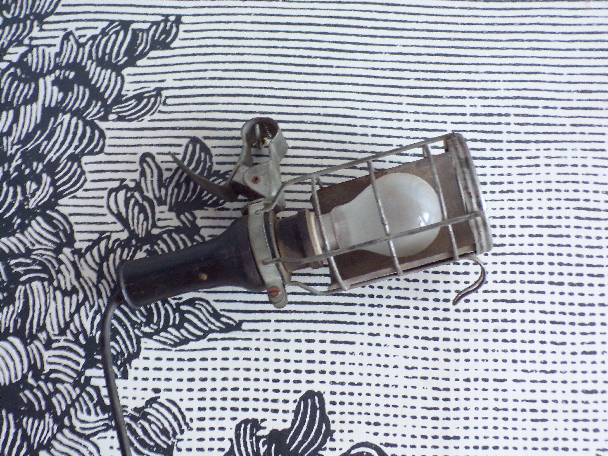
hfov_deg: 50.1
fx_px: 650
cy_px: 228
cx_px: 304
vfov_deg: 38.7
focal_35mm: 37
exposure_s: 1/10
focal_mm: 6.6
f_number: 3.3
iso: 400
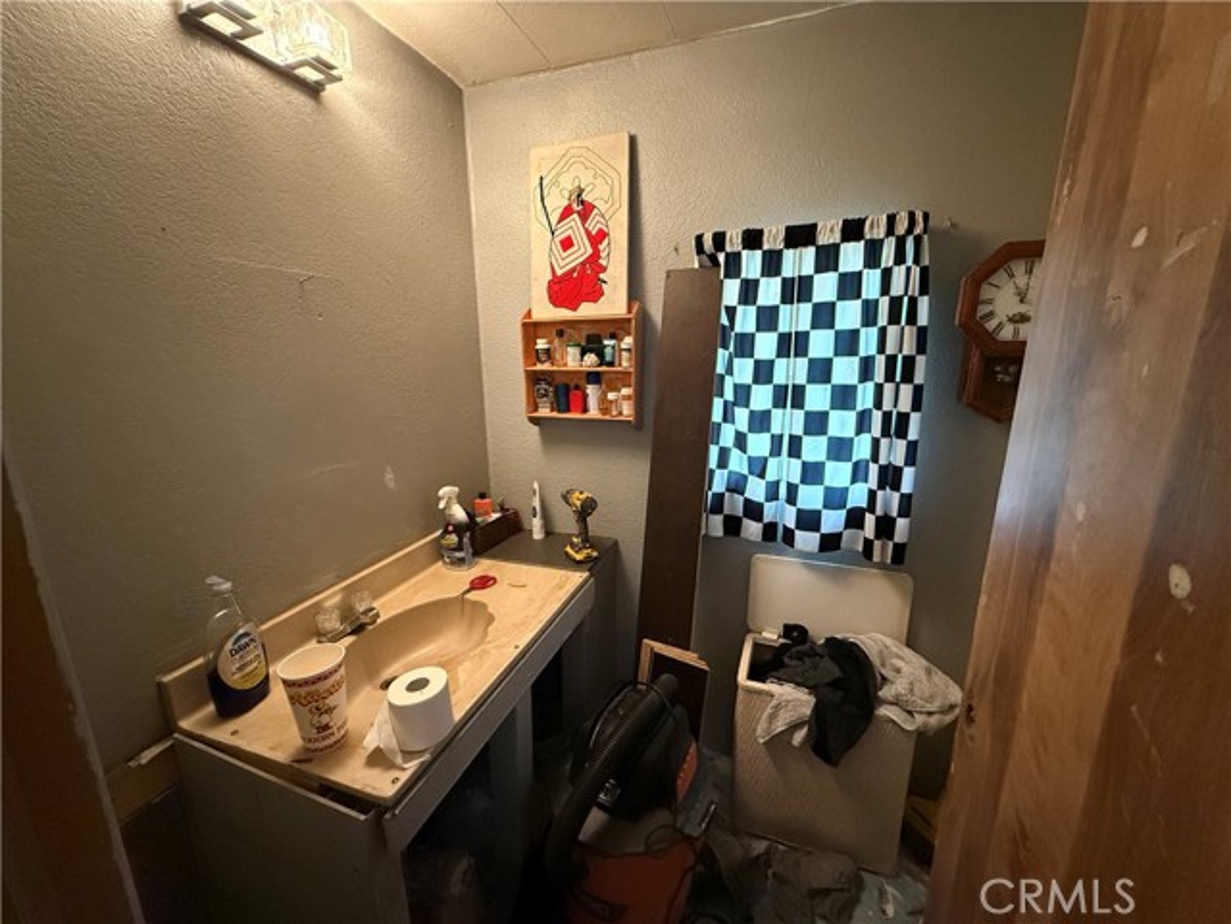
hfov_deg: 102.1
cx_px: 616
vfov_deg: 85.7
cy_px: 462
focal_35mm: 14
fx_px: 498
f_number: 2.2
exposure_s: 1/60
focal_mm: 2.22
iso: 1000
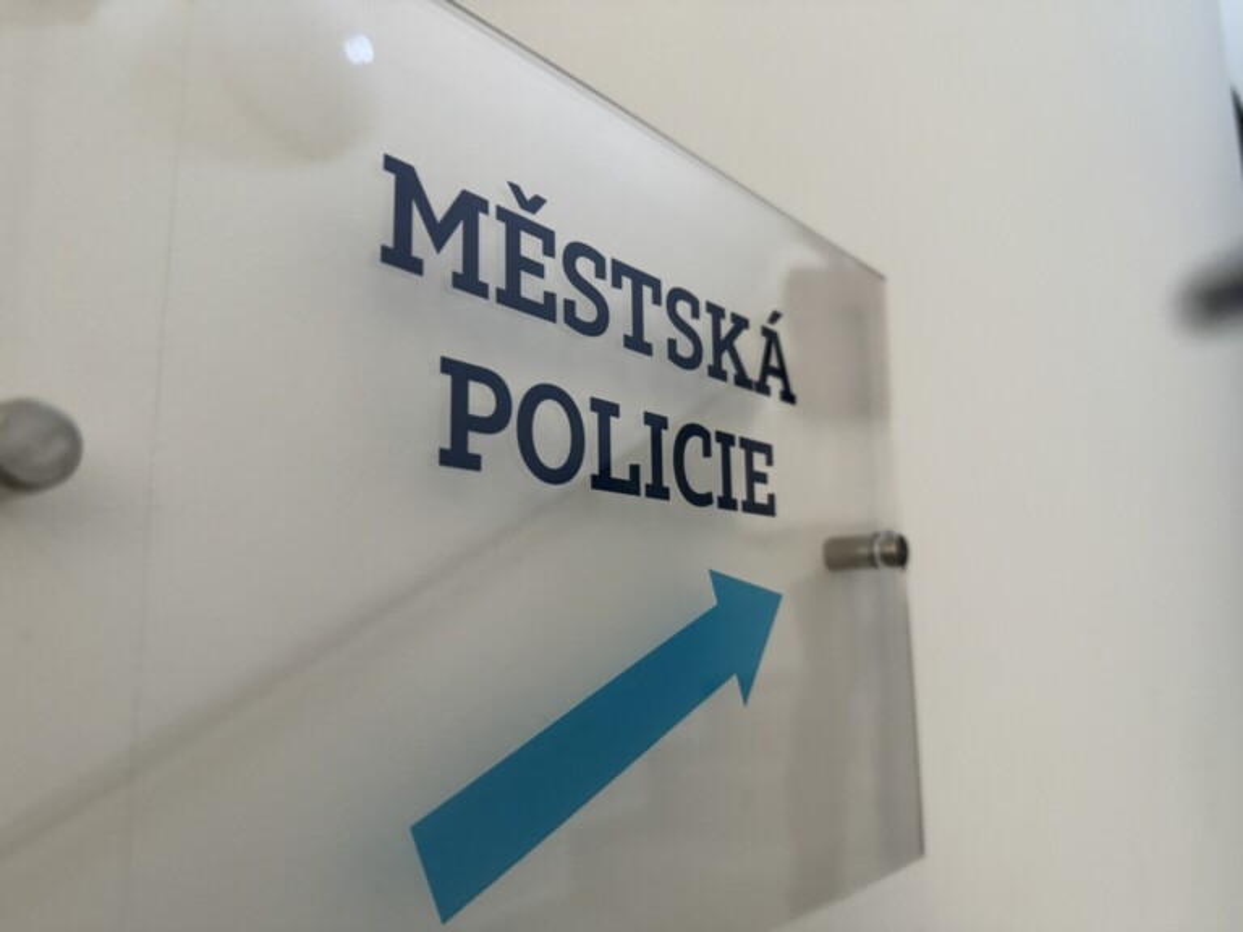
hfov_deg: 71.6
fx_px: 862
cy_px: 466
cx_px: 622
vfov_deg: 56.8
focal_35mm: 24
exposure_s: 1/50
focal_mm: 6.86
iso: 640
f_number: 1.78
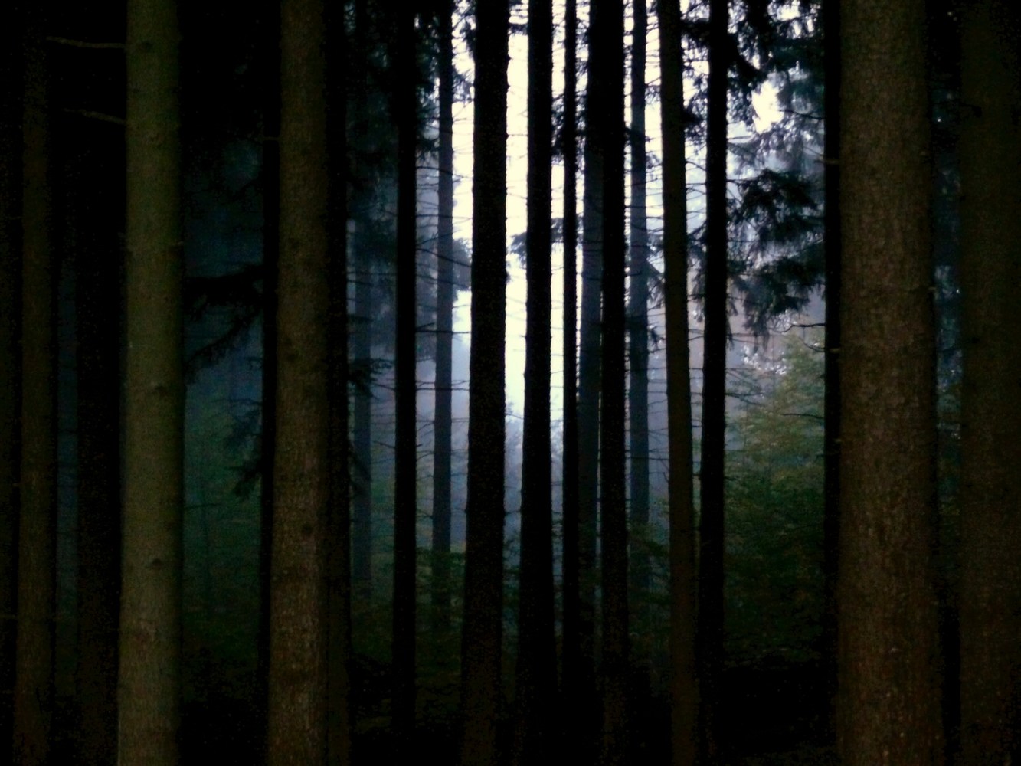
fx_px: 2566
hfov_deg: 22.5
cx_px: 510
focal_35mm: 87
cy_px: 383
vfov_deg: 17.0
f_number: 3.2
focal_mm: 18.3
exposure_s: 1/20
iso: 800
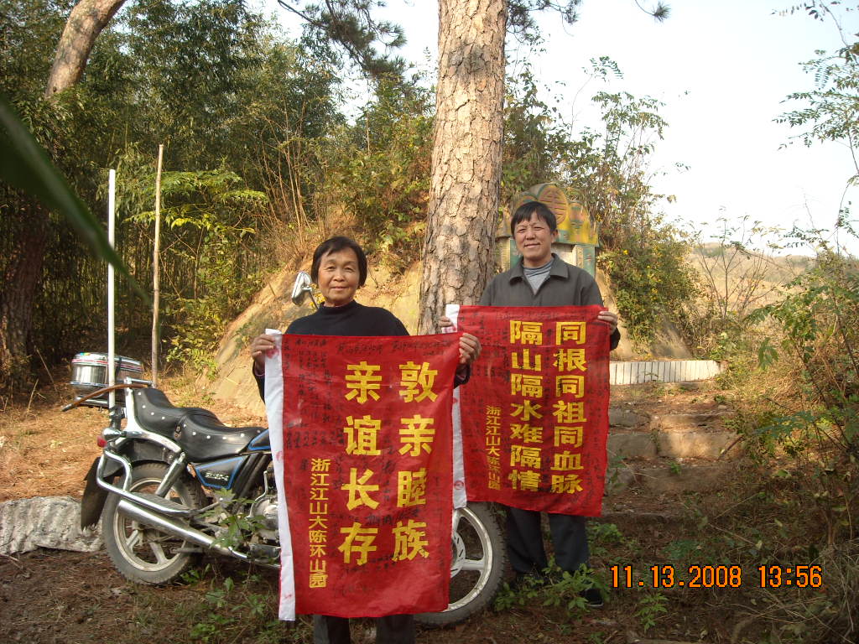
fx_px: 869
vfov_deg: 40.7
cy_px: 322
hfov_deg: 52.6
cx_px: 430
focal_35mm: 35
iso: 64
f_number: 2.8
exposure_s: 1/250
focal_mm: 5.7
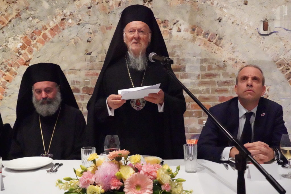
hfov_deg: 51.9
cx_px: 146
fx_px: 299
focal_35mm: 37
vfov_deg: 36.0
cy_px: 97
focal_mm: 37
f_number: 5.6
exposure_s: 1/640
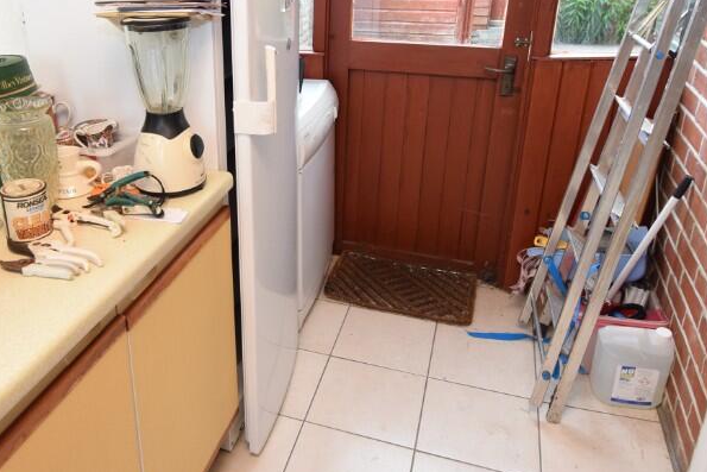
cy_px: 152
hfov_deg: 58.5
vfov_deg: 41.7
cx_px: 220
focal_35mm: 31
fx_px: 609
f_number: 5.6
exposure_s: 1/125
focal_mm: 12
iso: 400
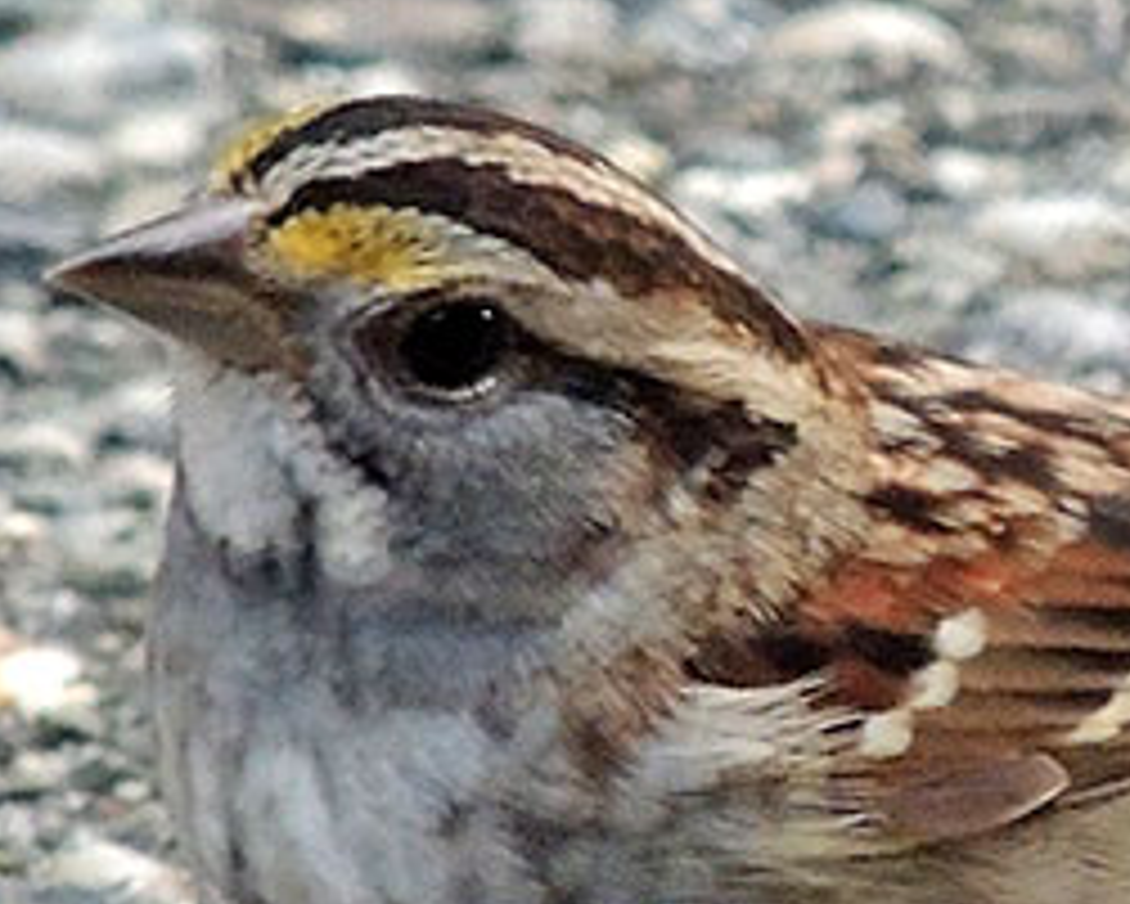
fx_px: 78054
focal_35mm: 2333
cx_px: 963
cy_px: 508
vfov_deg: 0.7
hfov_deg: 0.8
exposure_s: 1/200
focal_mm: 133.7
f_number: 5.1
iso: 800
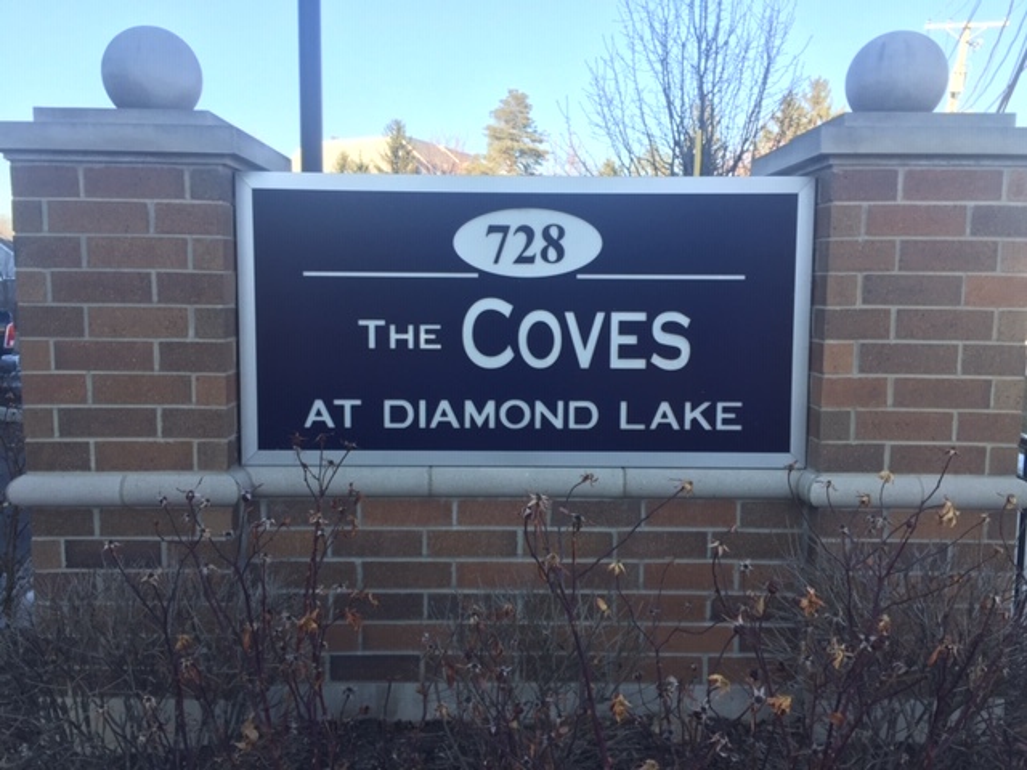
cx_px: 514
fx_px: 860
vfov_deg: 48.2
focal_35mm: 29
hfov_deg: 61.7
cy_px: 385
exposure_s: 1/341
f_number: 2.2
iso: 32
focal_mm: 4.15
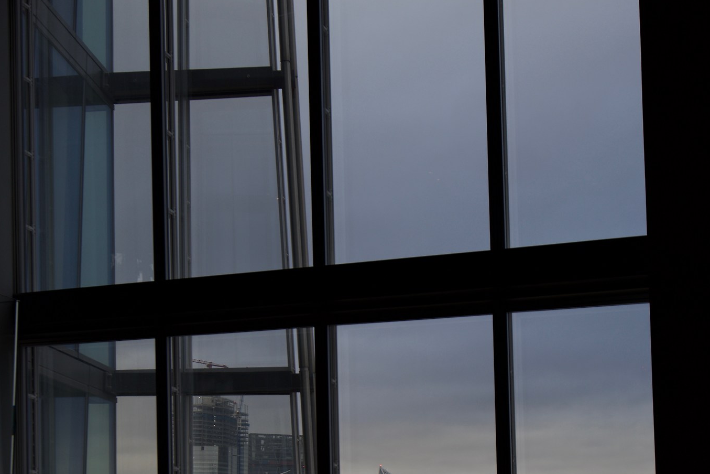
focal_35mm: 62
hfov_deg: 32.4
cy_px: 414
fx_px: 1223
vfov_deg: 21.5
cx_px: 334
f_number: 4.5
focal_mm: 35
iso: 64
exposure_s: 1/160
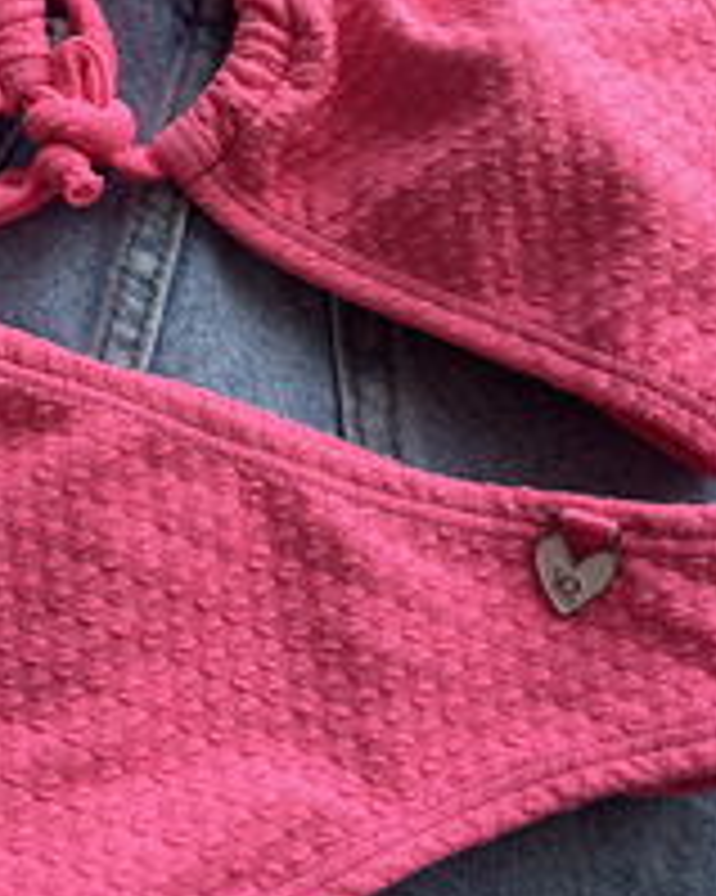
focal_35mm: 68
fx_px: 1803
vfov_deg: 27.9
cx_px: 126
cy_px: 358
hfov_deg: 22.1
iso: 40
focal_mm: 5.1
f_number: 1.6
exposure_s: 1/182
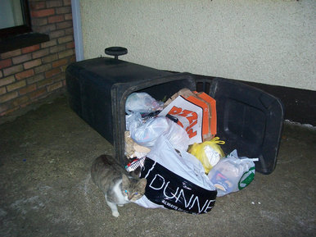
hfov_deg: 51.4
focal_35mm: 36
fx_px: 328
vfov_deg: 39.6
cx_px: 158
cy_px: 118
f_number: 2.7
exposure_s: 1/60
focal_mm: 6
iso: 160
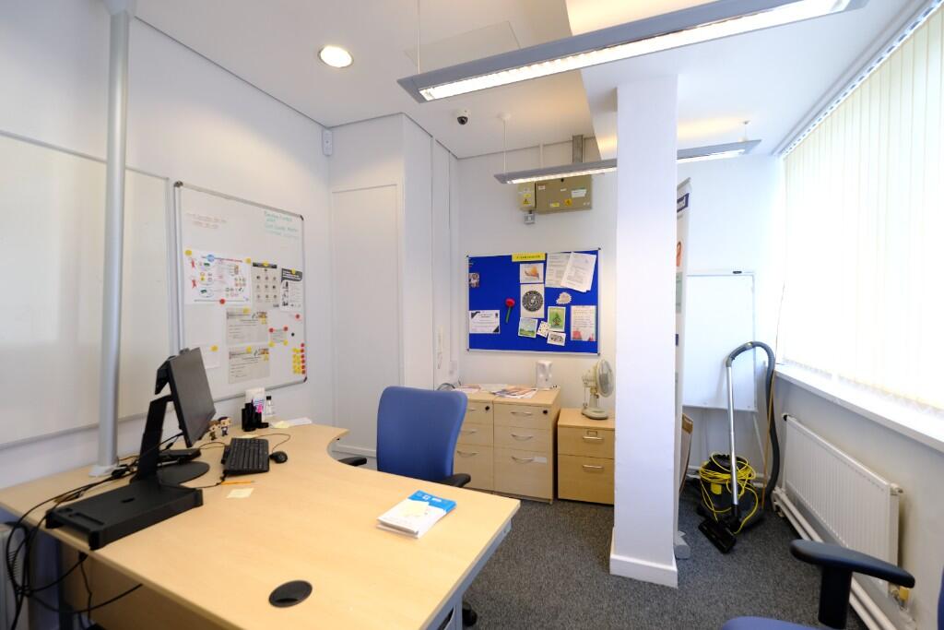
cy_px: 315
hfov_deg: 100.4
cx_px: 472
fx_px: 393
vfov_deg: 77.3
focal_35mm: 15
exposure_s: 1/5.3
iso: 160
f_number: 4
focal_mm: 10
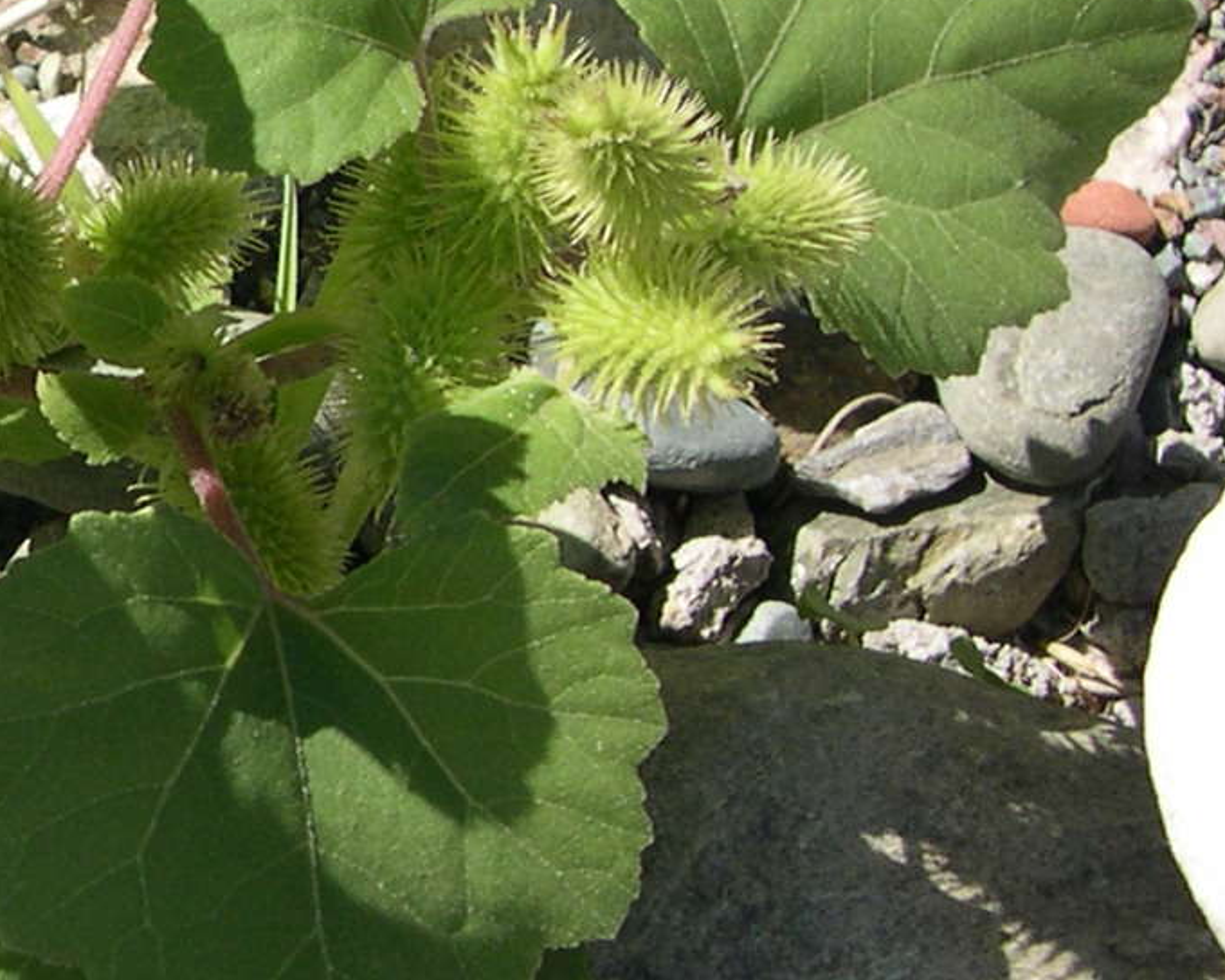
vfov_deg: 12.4
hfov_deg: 14.6
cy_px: 384
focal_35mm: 124
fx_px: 4496
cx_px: -497
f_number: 7.6
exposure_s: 1/181
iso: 100
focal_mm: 8
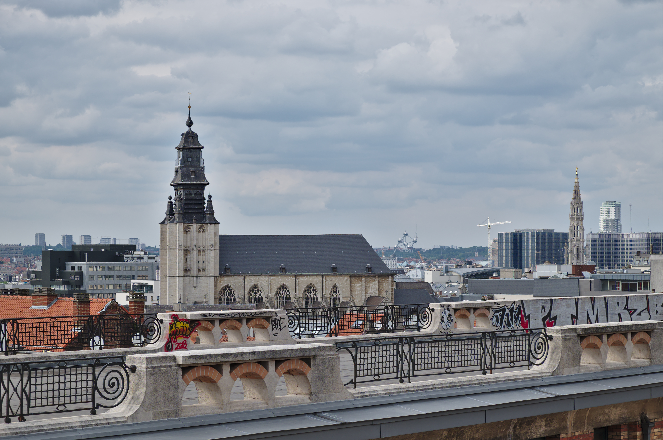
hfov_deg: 24.5
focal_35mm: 83
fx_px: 1527
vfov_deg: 16.4
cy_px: 220
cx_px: 332
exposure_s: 1/180
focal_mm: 55
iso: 200
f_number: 11
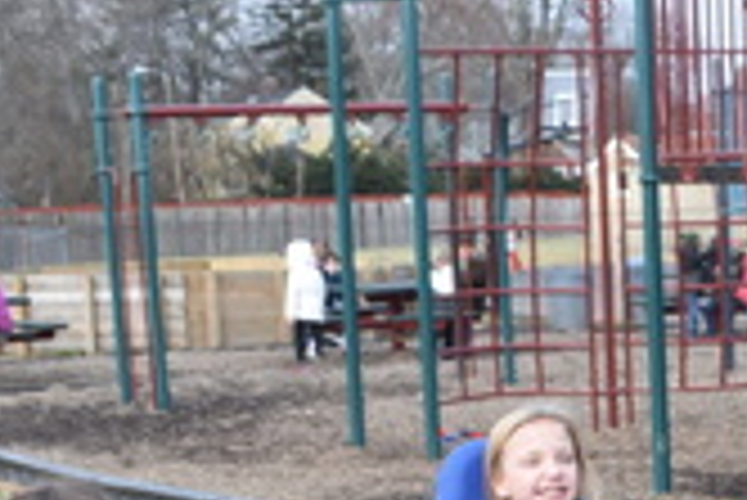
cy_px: 827
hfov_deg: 17.8
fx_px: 2305
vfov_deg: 11.7
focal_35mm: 111
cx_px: 806
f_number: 8
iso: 360
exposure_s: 1/250
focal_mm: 22
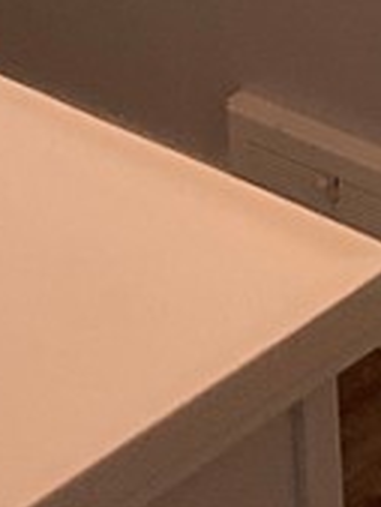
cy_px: -639
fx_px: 2580
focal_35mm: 176
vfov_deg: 10.0
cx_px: 387
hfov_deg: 8.4
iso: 64
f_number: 1.8
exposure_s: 1/122
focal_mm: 3
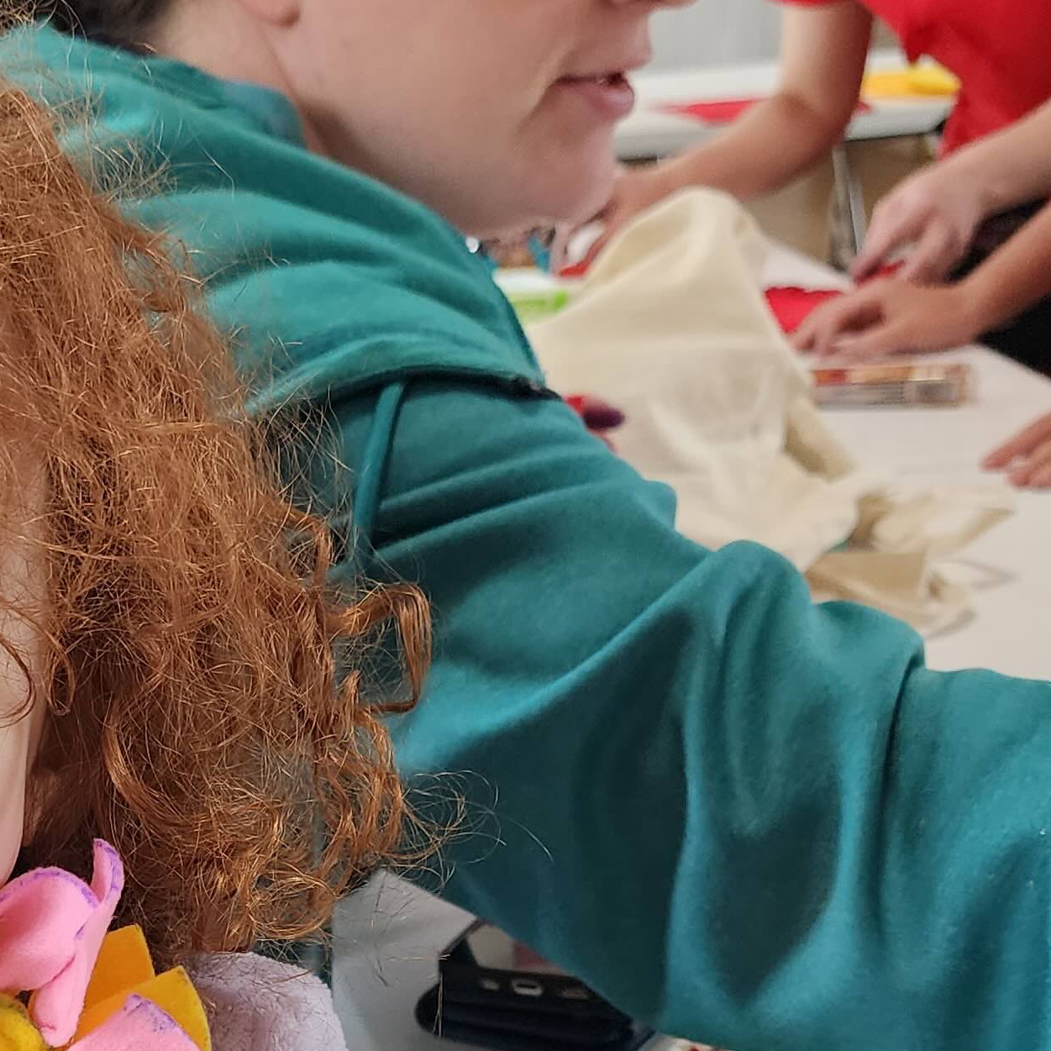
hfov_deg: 25.5
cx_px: 67
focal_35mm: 65
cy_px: 1036
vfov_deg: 25.3
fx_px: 2233
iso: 320
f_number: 1.8
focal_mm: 6.4
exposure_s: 1/120
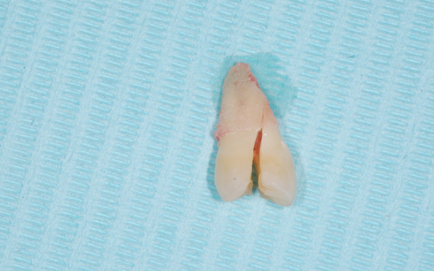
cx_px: 209
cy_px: 126
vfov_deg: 11.9
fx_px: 1301
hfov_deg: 18.9
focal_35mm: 110
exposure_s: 1/160
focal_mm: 60
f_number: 40
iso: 400
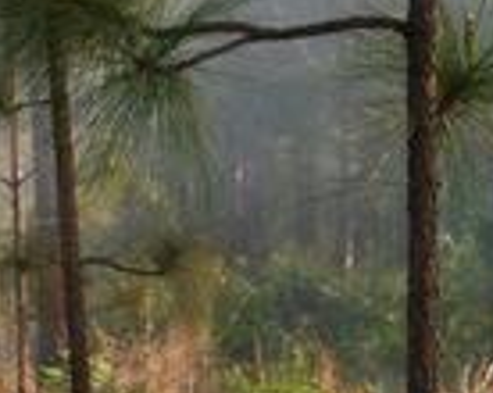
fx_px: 1442
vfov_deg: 15.5
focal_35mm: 99
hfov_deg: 19.1
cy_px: 289
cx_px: 50
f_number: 2.8
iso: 80
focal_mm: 3.85
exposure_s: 1/182
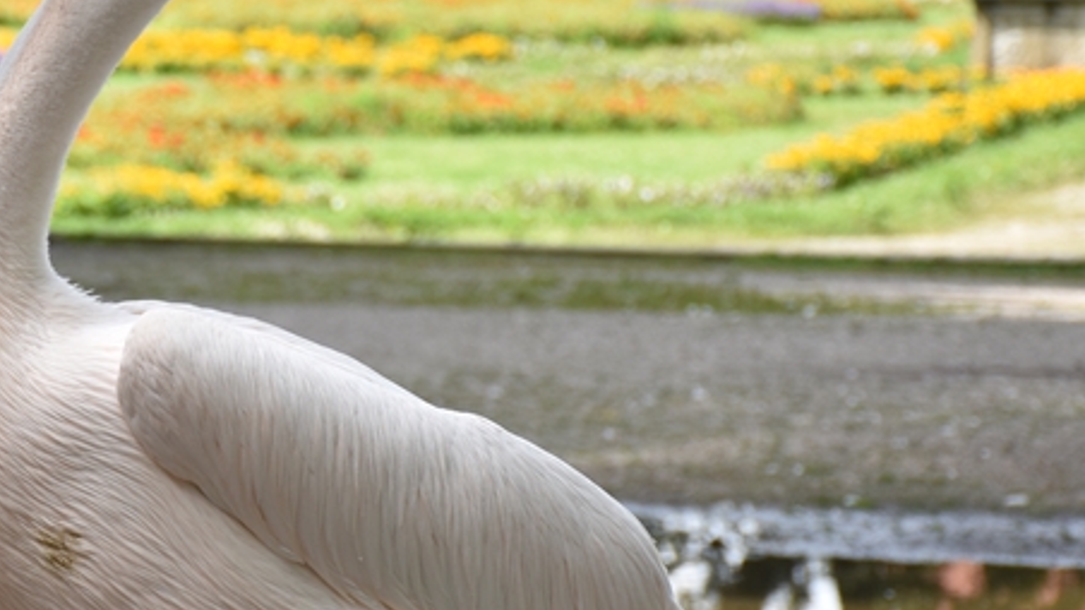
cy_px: 309
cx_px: -65
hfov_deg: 8.0
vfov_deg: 4.5
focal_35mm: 267
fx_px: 7685
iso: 250
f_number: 5.6
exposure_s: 1/500
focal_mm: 75
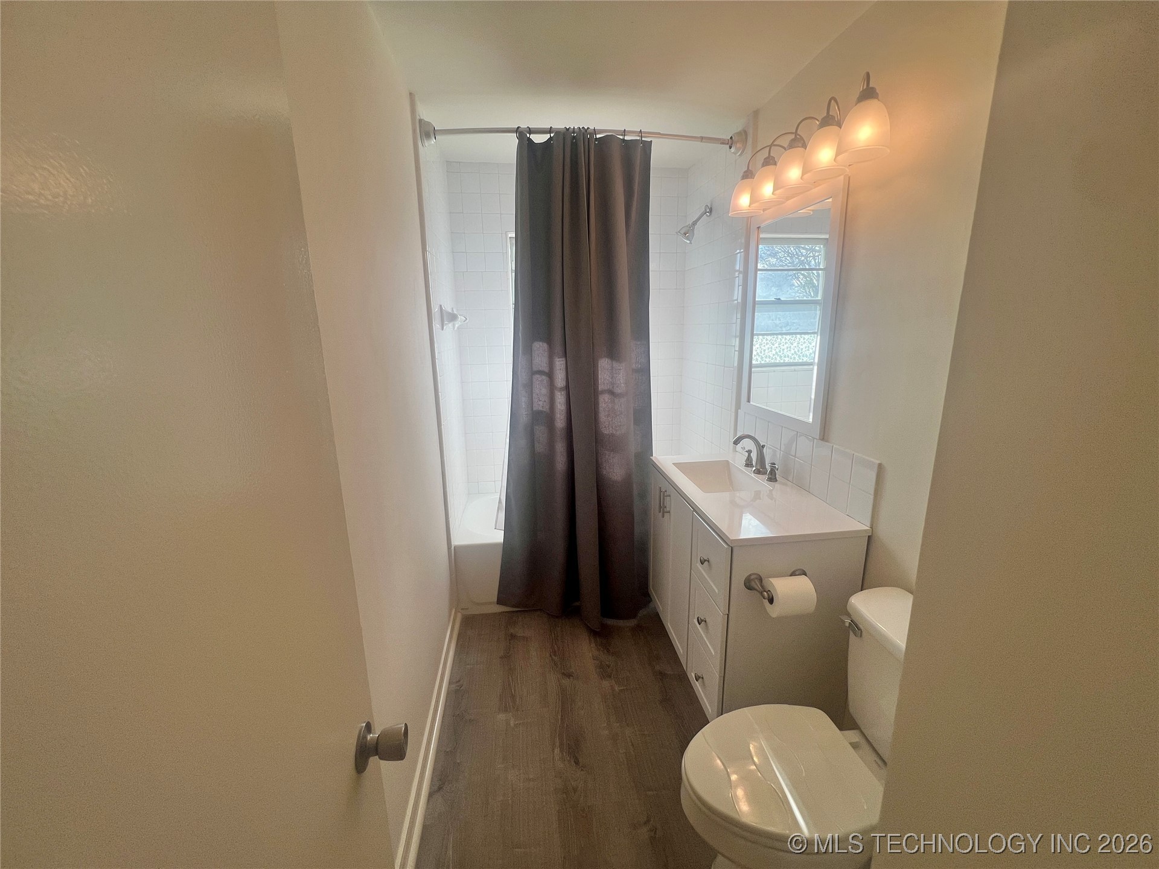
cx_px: 580
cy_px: 434
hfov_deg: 106.2
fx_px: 435
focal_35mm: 13
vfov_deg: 89.9
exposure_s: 1/209
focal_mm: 1.57
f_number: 1.8
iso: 32
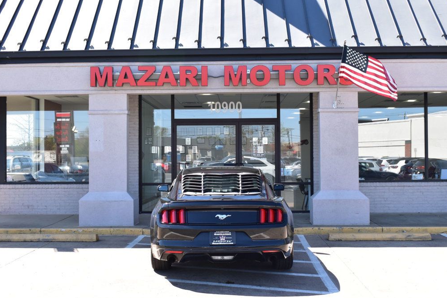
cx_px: 223
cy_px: 149
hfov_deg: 41.5
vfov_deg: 28.3
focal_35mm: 48
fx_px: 590
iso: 400
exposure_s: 1/200
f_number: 10
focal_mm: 31
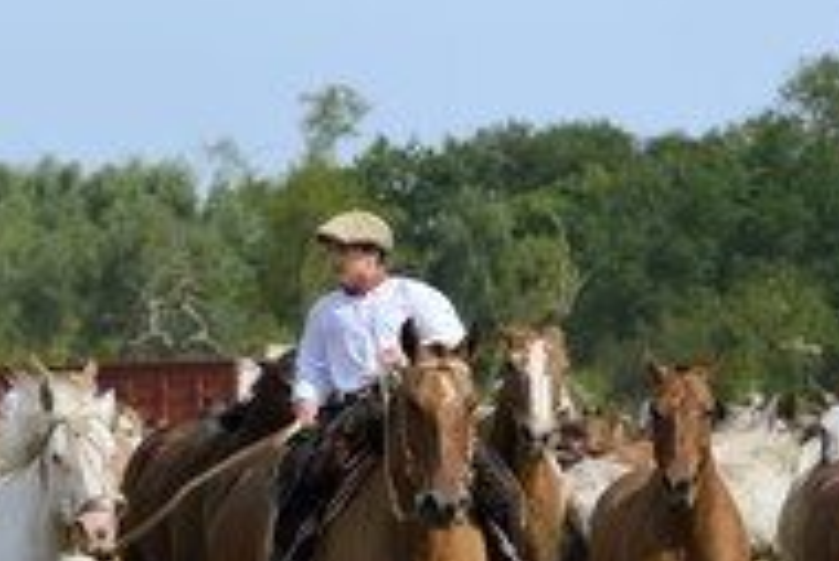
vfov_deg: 3.1
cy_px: 442
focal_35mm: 441
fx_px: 10285
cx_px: 349
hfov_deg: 4.7
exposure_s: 1/800
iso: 400
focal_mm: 200
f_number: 9
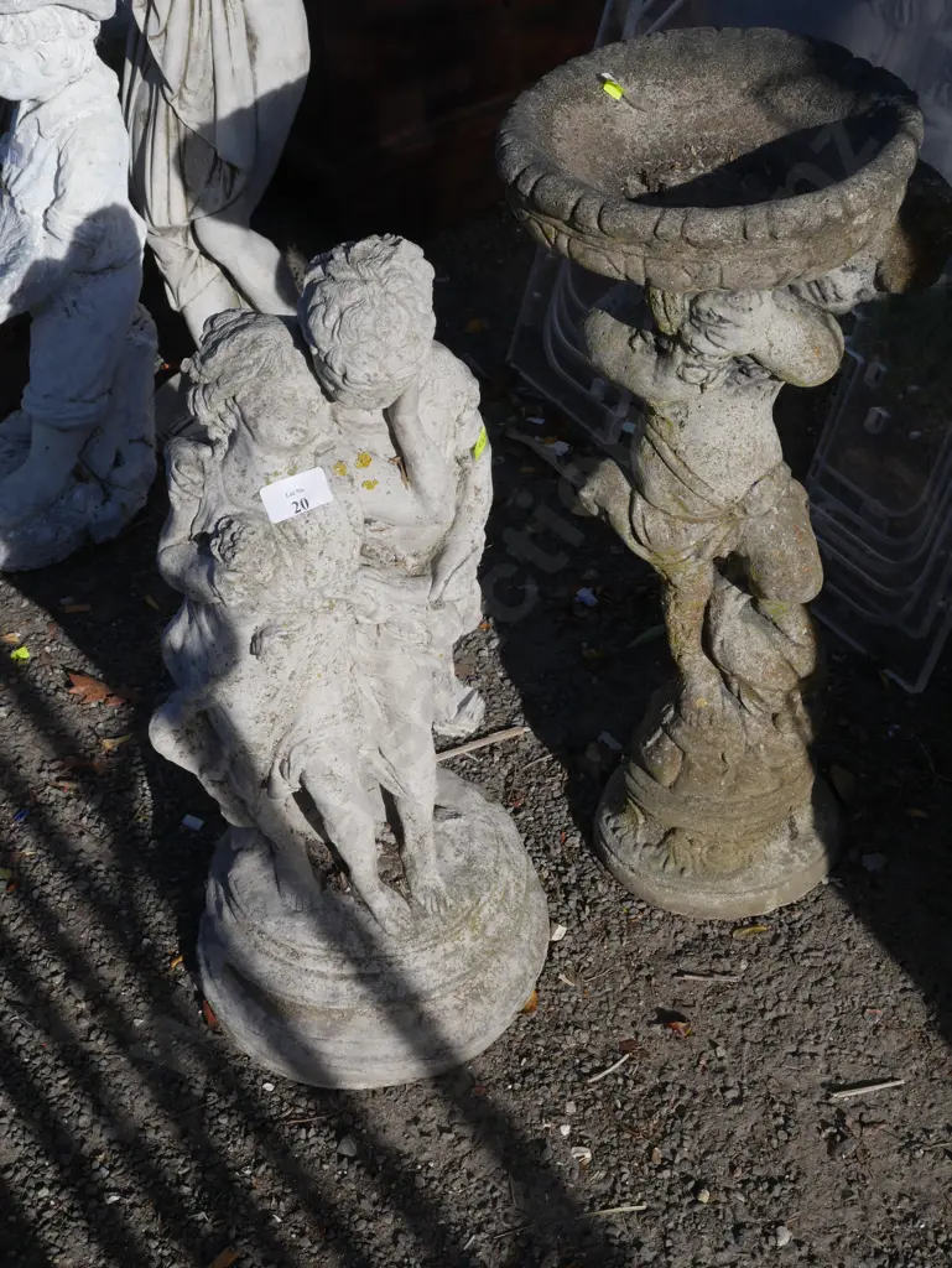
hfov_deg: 29.1
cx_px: 476
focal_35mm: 50
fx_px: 1832
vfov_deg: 38.2
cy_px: 634
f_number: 10
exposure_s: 1/400
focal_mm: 25
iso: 200
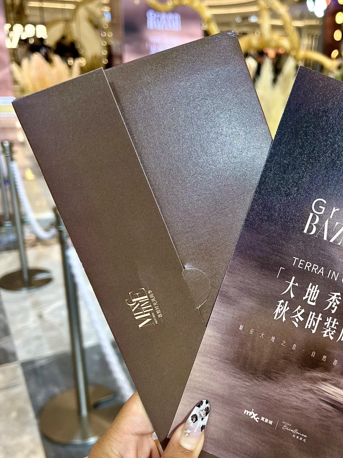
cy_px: 252
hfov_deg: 39.1
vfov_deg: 51.3
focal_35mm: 36
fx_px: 476
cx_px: 237
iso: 64
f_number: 1.6
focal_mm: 5.1
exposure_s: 1/122
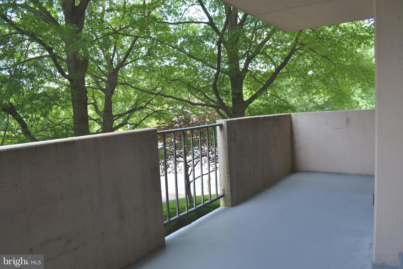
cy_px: 134
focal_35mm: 27
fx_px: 302
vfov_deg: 47.9
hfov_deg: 67.4
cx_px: 202
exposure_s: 1/125
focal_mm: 18
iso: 360
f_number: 5.6
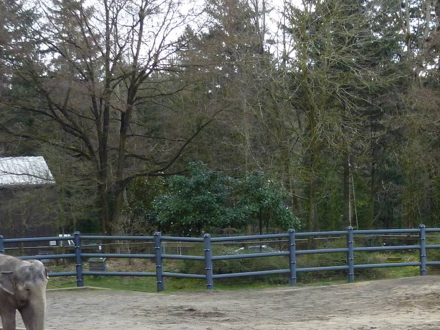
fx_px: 826
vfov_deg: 22.3
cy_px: 260
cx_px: 317
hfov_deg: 29.5
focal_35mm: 65
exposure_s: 1/500
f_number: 3.5
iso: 250
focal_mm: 5.3
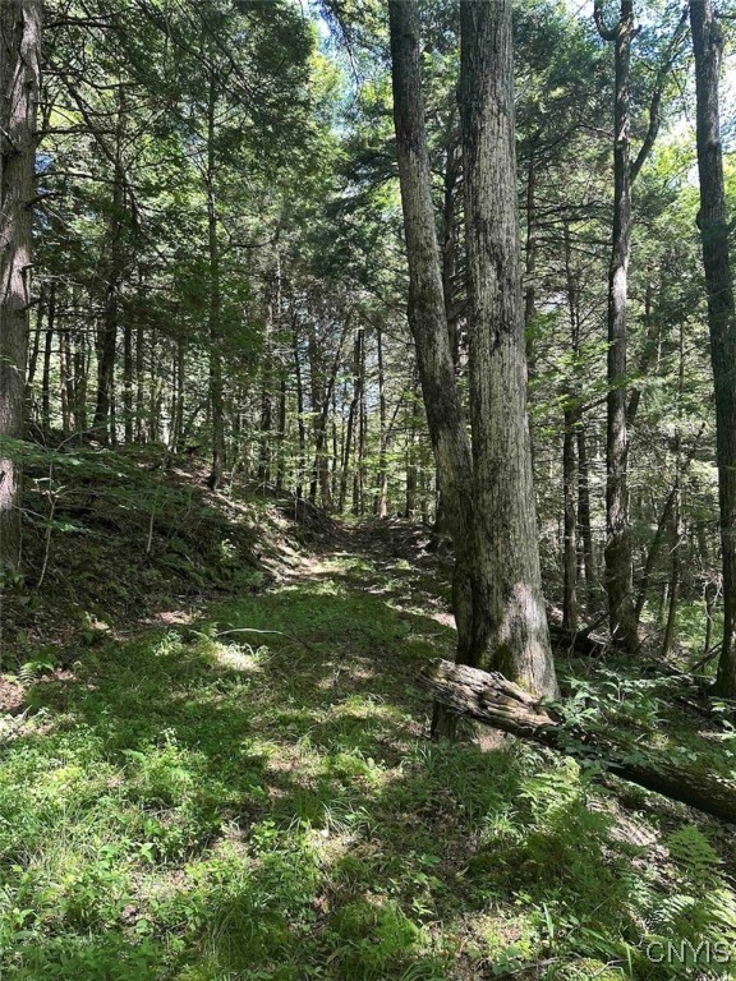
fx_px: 680
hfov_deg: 56.8
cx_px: 368
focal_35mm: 24
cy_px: 490
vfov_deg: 71.6
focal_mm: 6.86
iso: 125
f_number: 1.78
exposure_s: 1/121
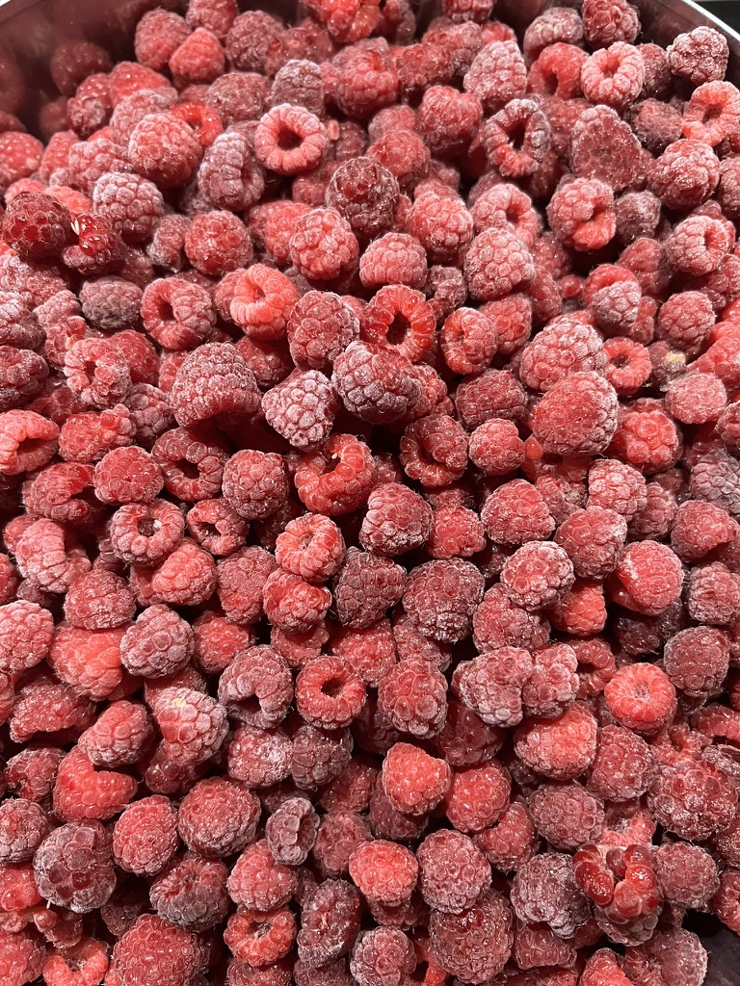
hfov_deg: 53.1
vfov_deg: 67.3
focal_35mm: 26
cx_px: 370
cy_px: 493
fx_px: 741
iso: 500
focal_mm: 5.7
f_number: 1.5
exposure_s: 1/60
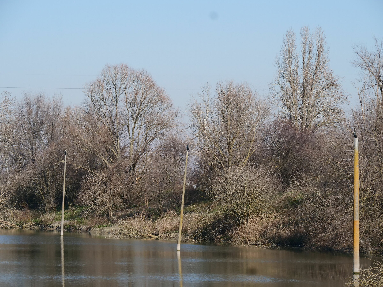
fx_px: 2213
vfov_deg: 7.4
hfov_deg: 9.9
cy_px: 144
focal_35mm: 200
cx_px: 192
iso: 320
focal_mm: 100
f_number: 14
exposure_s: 1/250
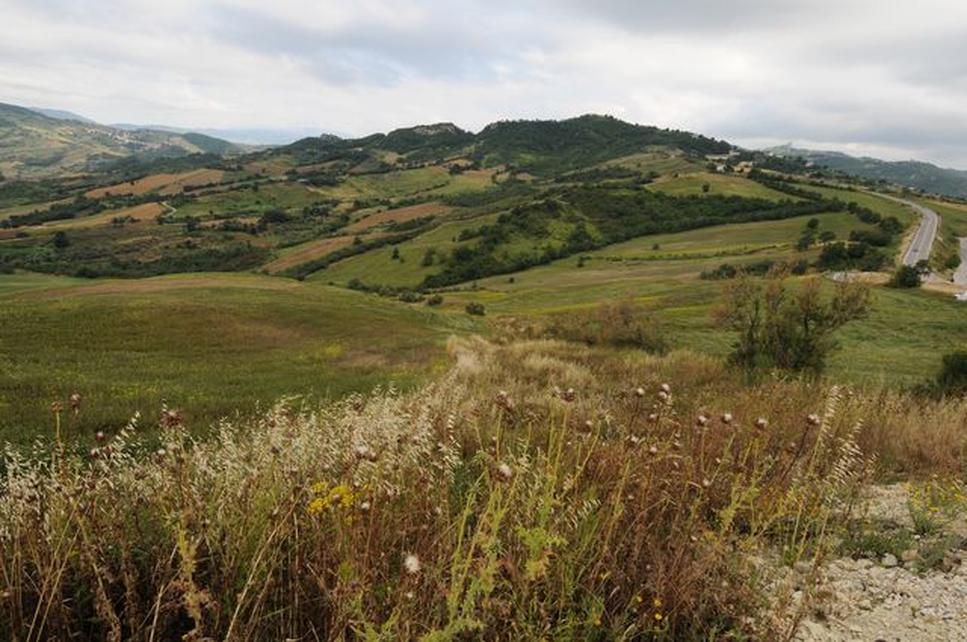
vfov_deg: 67.2
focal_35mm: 18
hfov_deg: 90.1
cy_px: 321
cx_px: 484
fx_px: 483
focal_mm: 12
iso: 200
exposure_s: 1/250
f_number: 8
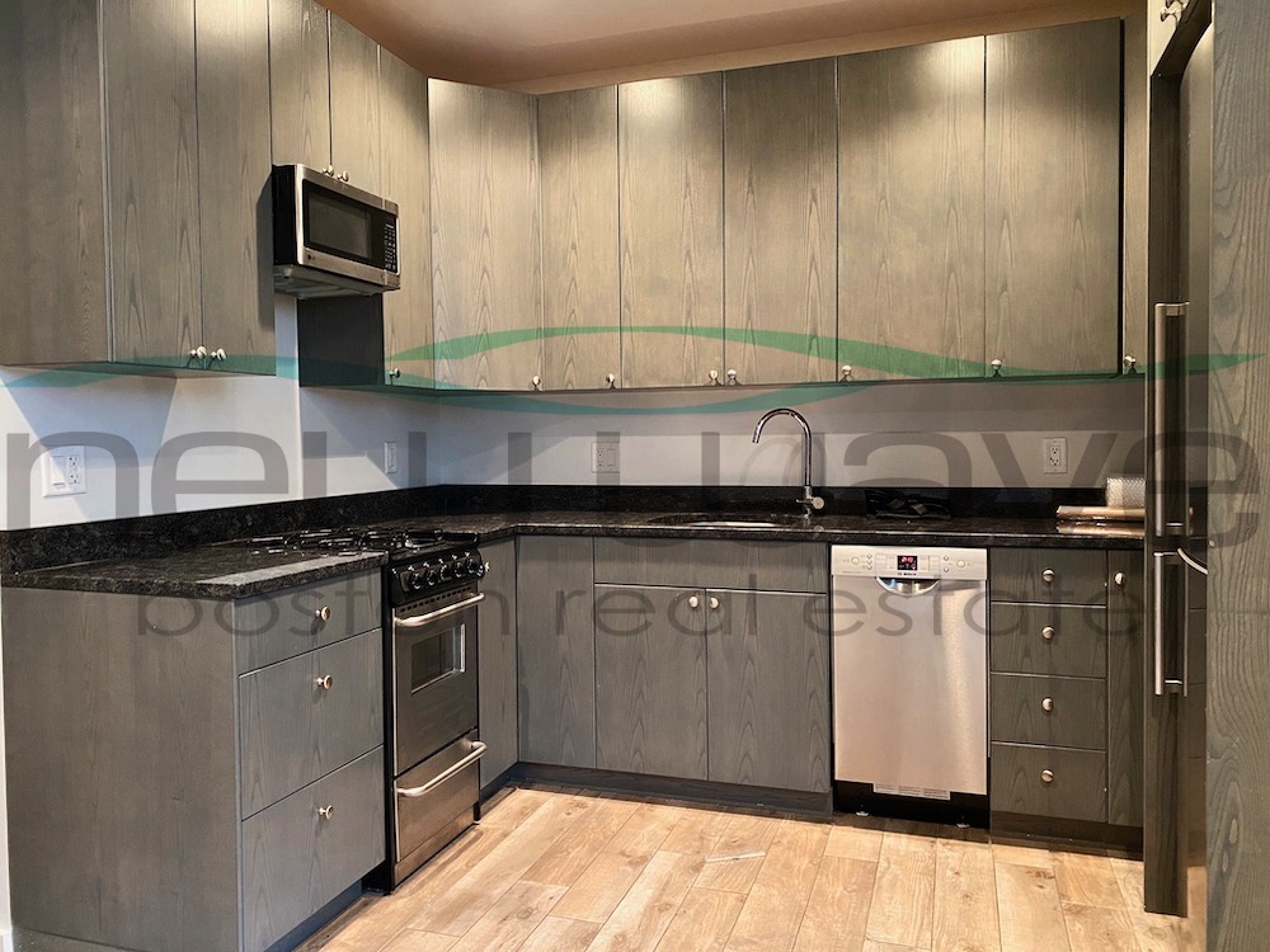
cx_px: 635
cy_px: 476
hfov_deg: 67.3
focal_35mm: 26
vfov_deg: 53.1
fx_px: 954
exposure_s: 1/40
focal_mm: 4.25
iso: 500
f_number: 1.8
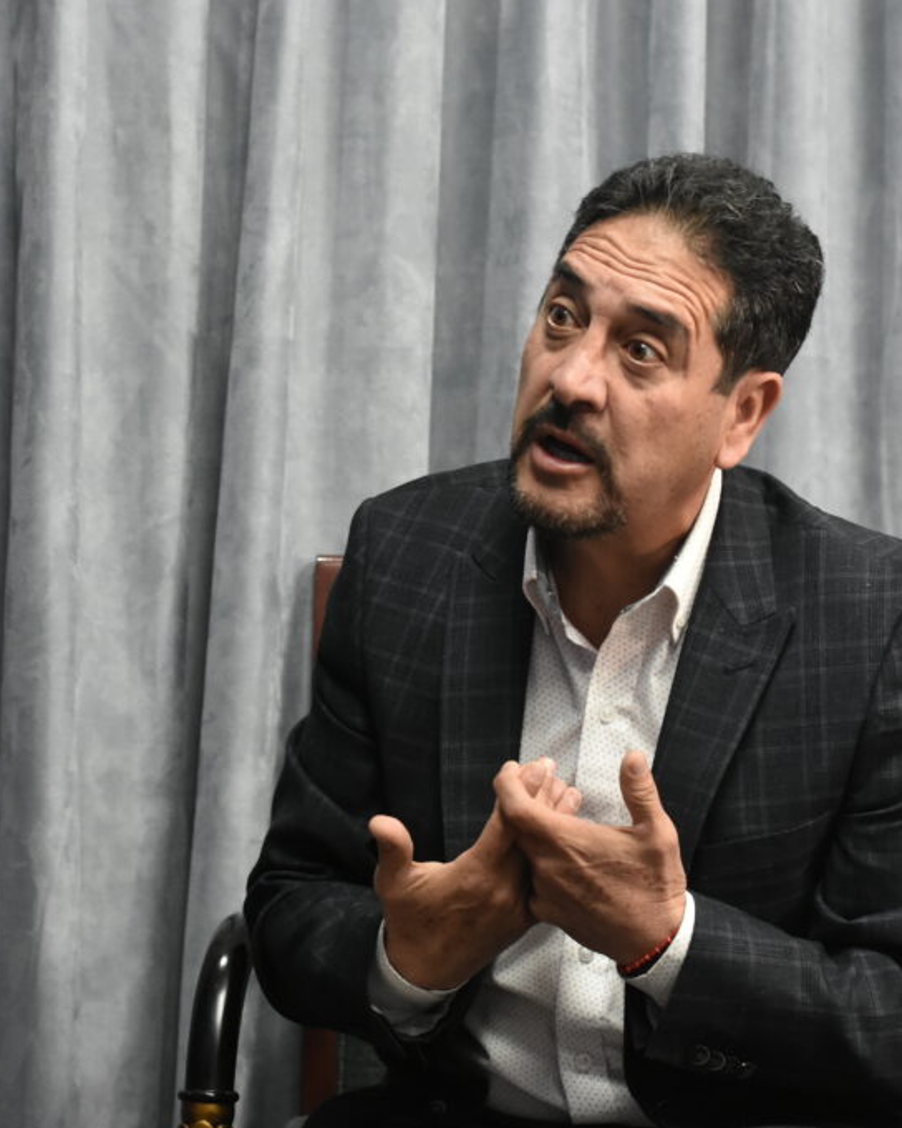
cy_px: 565
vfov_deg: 18.1
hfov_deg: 14.5
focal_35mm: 106
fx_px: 3537
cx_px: 509
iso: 3200
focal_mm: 50
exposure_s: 1/250
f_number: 3.5
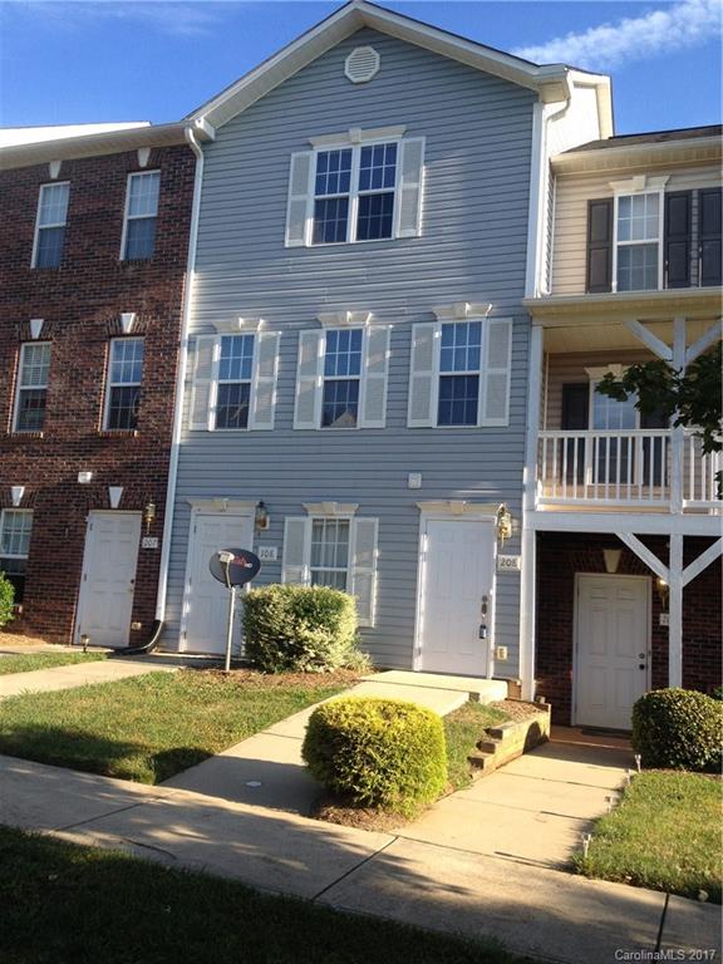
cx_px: 362
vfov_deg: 52.6
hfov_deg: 40.7
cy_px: 482
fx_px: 975
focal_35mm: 35
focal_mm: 4.28
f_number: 2.4
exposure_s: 1/649
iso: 50
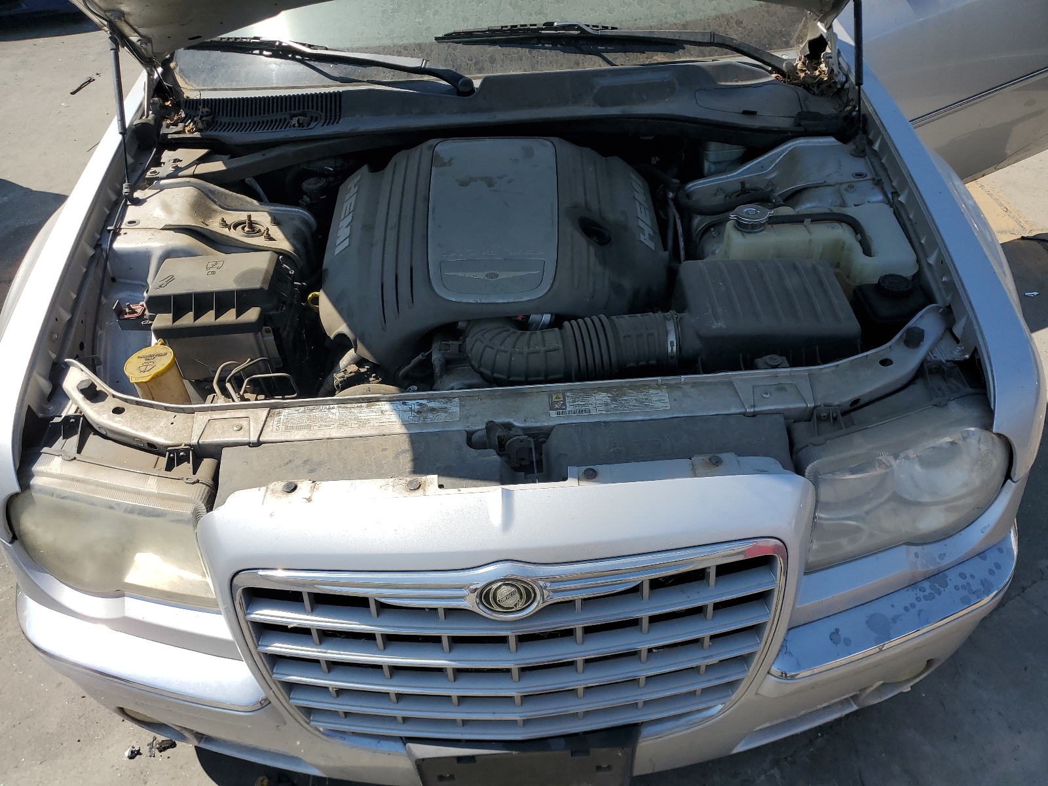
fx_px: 787
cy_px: 393
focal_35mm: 26
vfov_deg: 53.1
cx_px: 524
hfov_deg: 67.3
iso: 50
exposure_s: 1/3333
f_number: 1.5
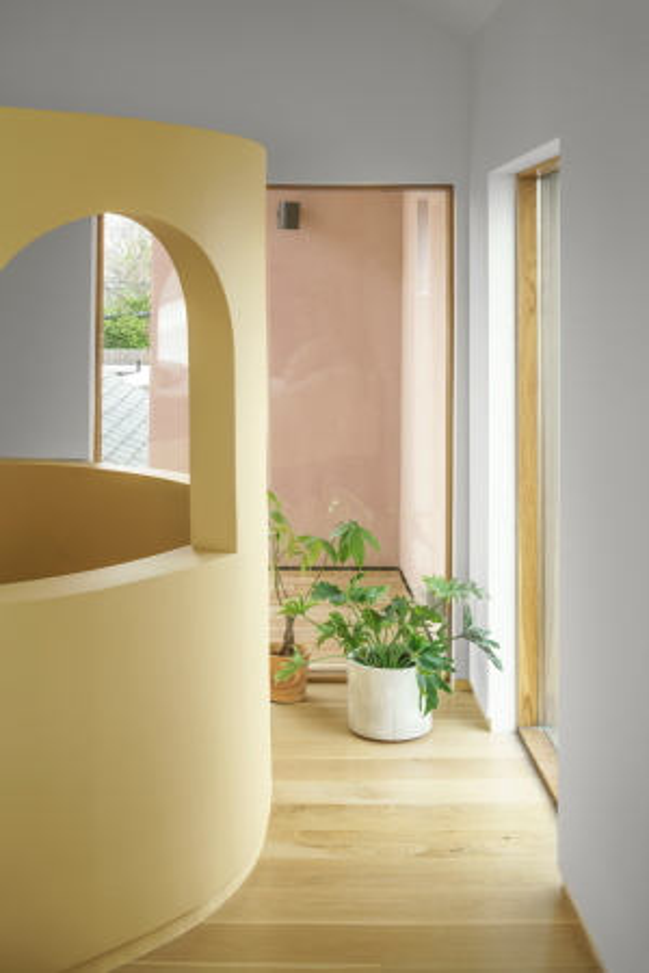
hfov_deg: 29.9
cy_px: 486
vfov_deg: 43.6
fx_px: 1217
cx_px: 324
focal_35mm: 45
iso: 100
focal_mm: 45
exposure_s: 1/20
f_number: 10
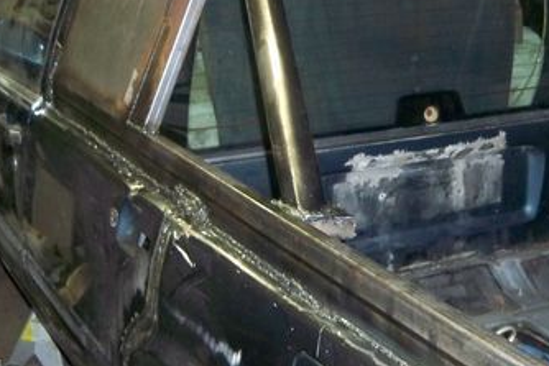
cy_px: 88
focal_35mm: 71
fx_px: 1083
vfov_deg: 19.1
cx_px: 294
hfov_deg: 28.4
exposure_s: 1/30
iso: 400
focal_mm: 7.9
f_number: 3.1
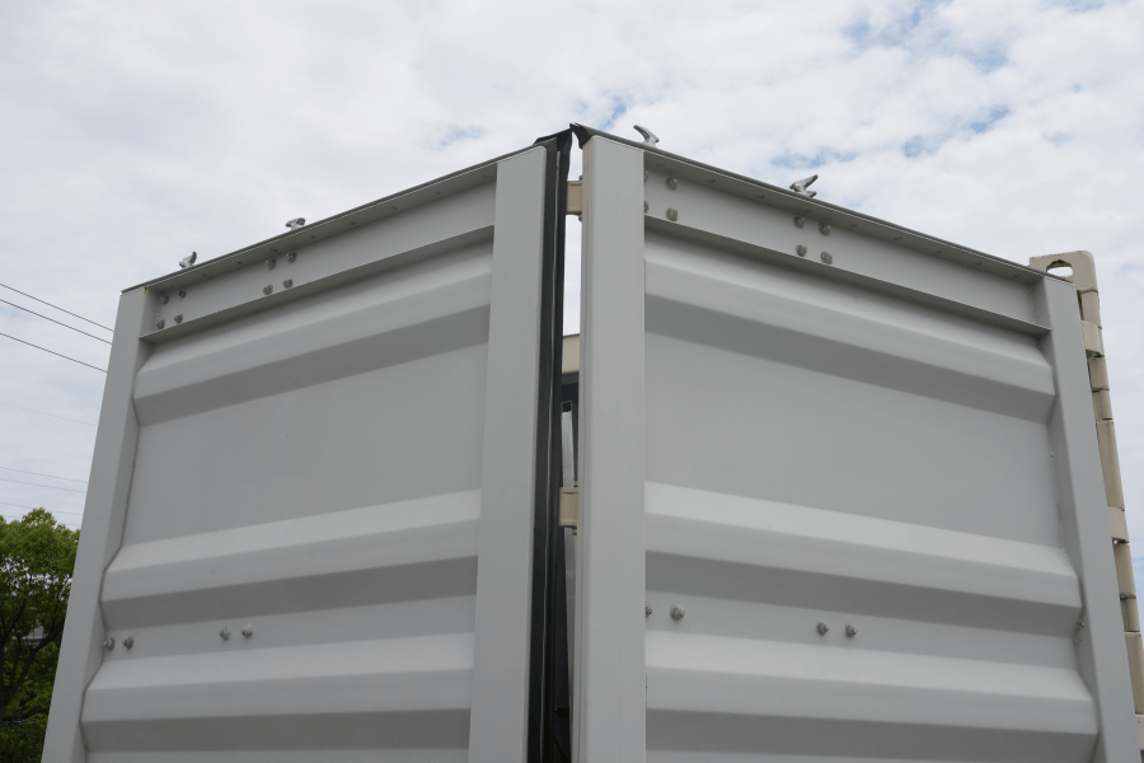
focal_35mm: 35
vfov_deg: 37.9
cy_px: 382
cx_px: 572
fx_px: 1112
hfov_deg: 54.4
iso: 320
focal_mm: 35
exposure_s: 1/400
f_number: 14
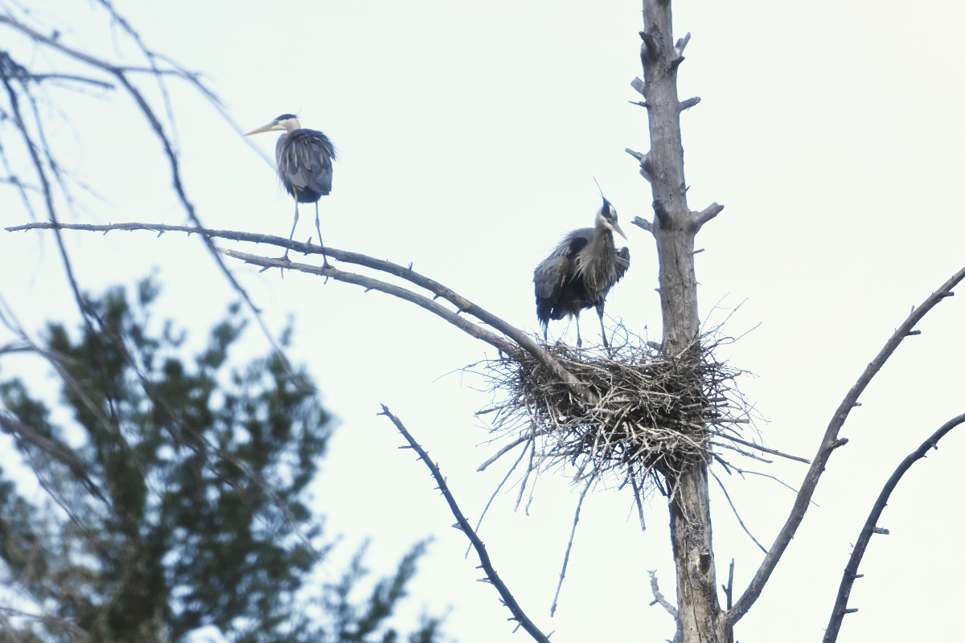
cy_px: 322
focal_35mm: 360
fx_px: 9649
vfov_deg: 3.8
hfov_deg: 5.7
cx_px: 482
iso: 800
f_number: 5.6
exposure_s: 1/3200
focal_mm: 360
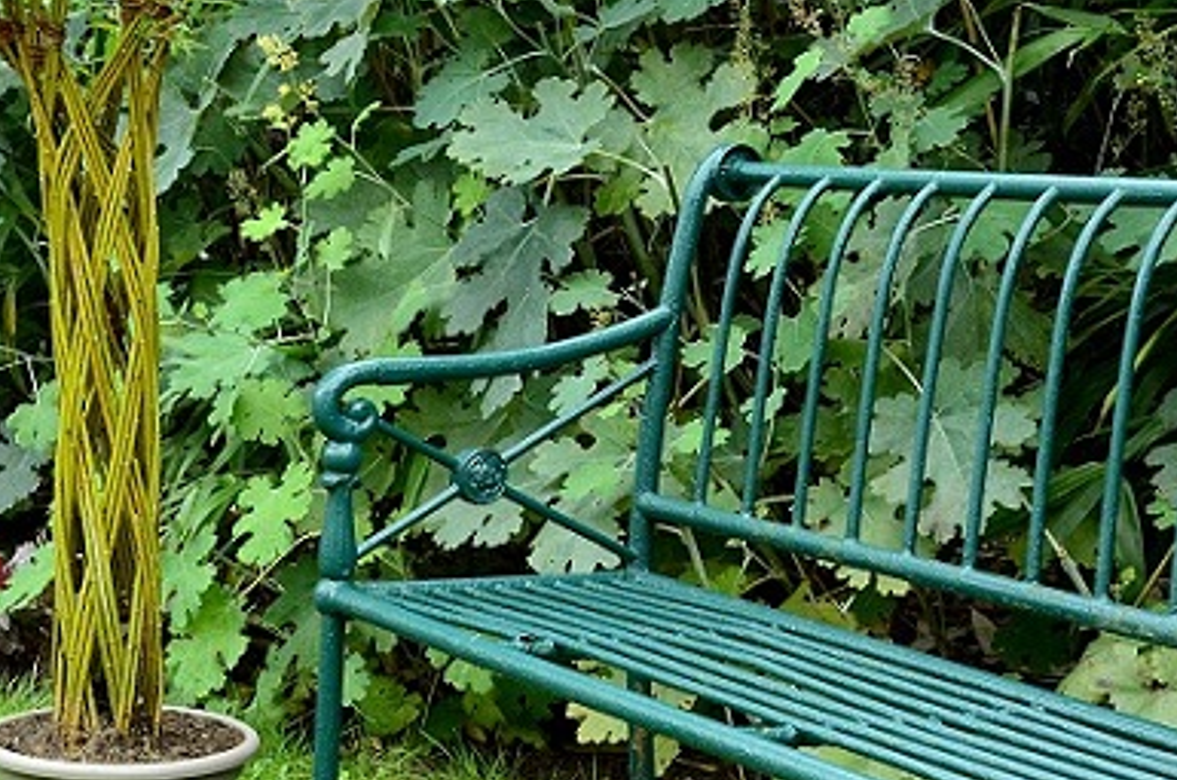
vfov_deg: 16.7
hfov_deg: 24.6
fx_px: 2643
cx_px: 183
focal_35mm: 81
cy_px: 210
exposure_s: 1/200
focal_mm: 26
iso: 640
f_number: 7.1
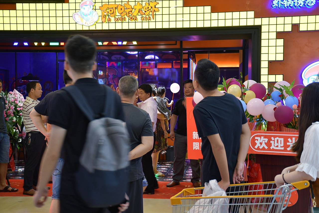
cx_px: 160
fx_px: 461
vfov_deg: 26.0
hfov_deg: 38.2
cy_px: 106
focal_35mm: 52
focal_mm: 35
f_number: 4.2
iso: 400
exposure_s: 1/30
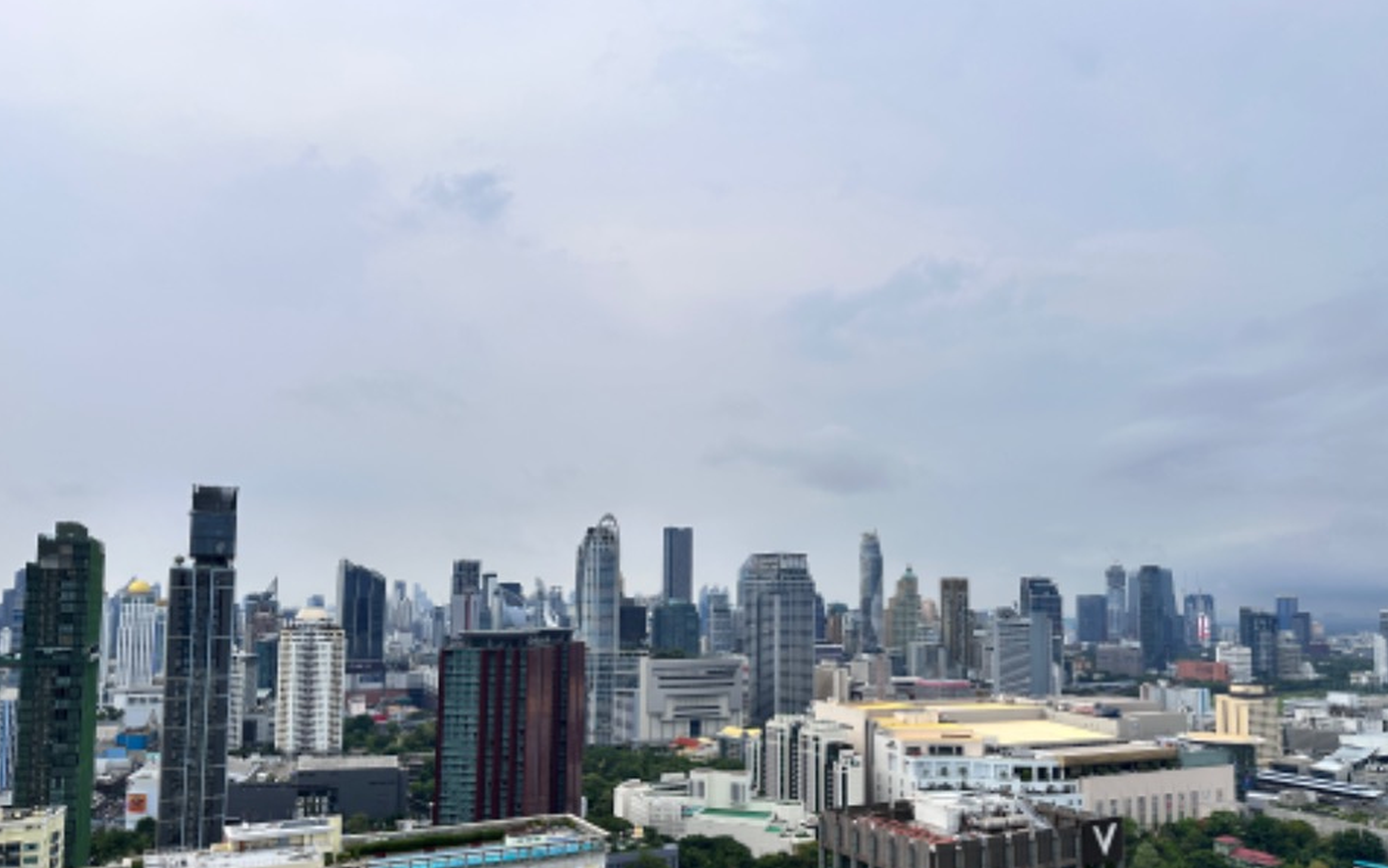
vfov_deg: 45.8
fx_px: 1021
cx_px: 722
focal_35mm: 27
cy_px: 522
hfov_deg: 68.4
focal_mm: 6.86
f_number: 1.78
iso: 80
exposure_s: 1/2732
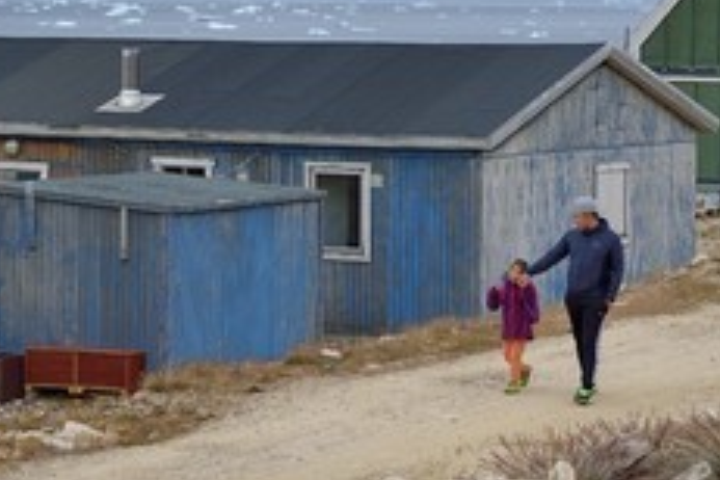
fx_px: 3560
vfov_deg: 7.7
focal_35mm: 178
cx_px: 262
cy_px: 125
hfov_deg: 11.5
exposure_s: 1/160
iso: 400
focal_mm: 98
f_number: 13
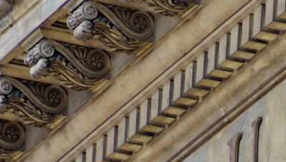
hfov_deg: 2.1
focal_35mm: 1006
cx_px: 292
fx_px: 7634
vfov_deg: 1.2
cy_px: 121
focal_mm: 250
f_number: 6.3
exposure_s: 1/180
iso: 100
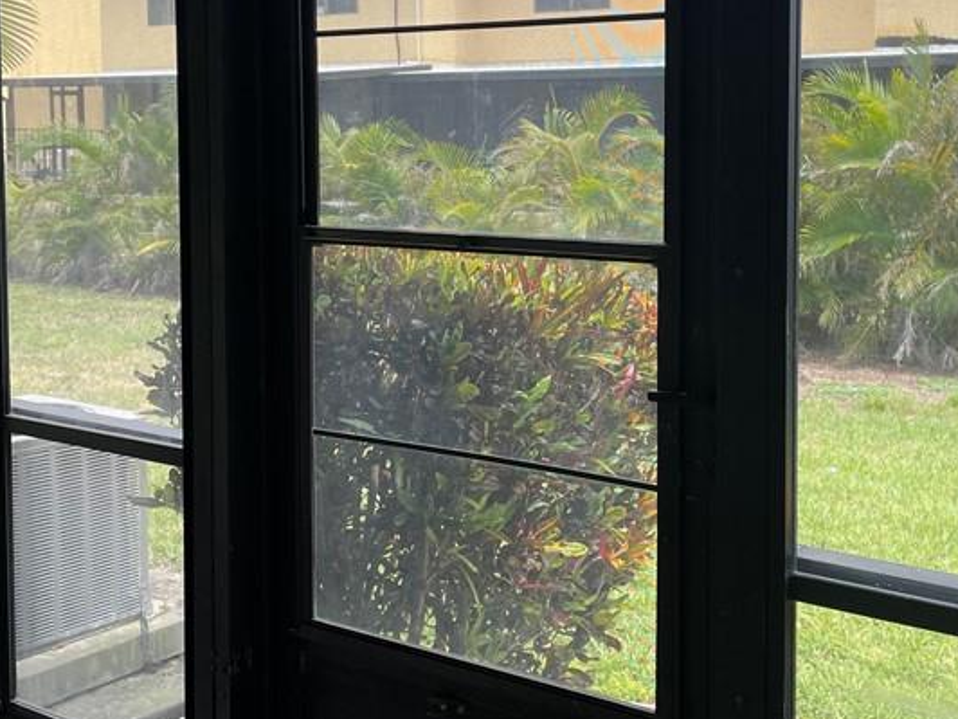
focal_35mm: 50
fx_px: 1384
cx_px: 628
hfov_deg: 37.8
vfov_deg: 28.9
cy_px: 227
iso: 32
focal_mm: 4.2
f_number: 1.6
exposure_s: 1/690
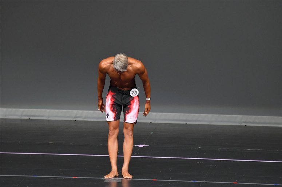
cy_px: 94
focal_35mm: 315
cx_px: 141
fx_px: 2466
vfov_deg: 4.4
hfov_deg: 6.5
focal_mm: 210
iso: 4000
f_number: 5.6
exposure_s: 1/400
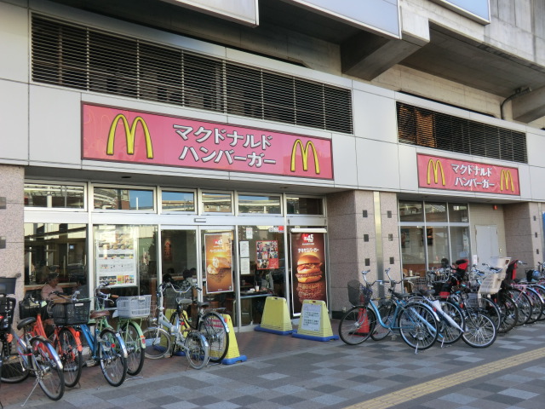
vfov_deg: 41.8
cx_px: 272
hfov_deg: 54.0
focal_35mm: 34
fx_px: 535
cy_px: 204
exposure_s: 1/125
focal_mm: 6.1
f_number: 3.6
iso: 80
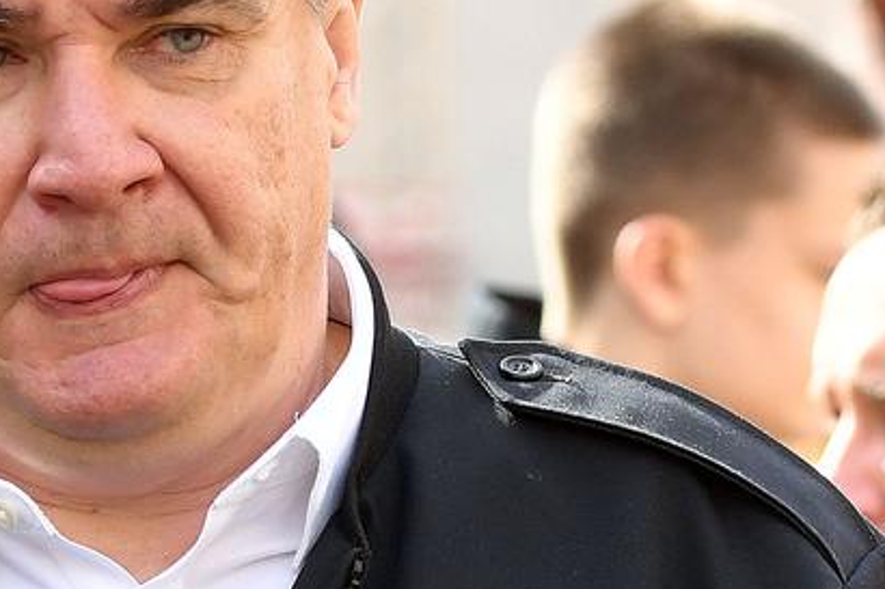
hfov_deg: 6.2
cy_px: 544
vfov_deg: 4.1
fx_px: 8158
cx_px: 922
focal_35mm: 332
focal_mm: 85
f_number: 5.6
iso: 400
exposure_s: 1/800
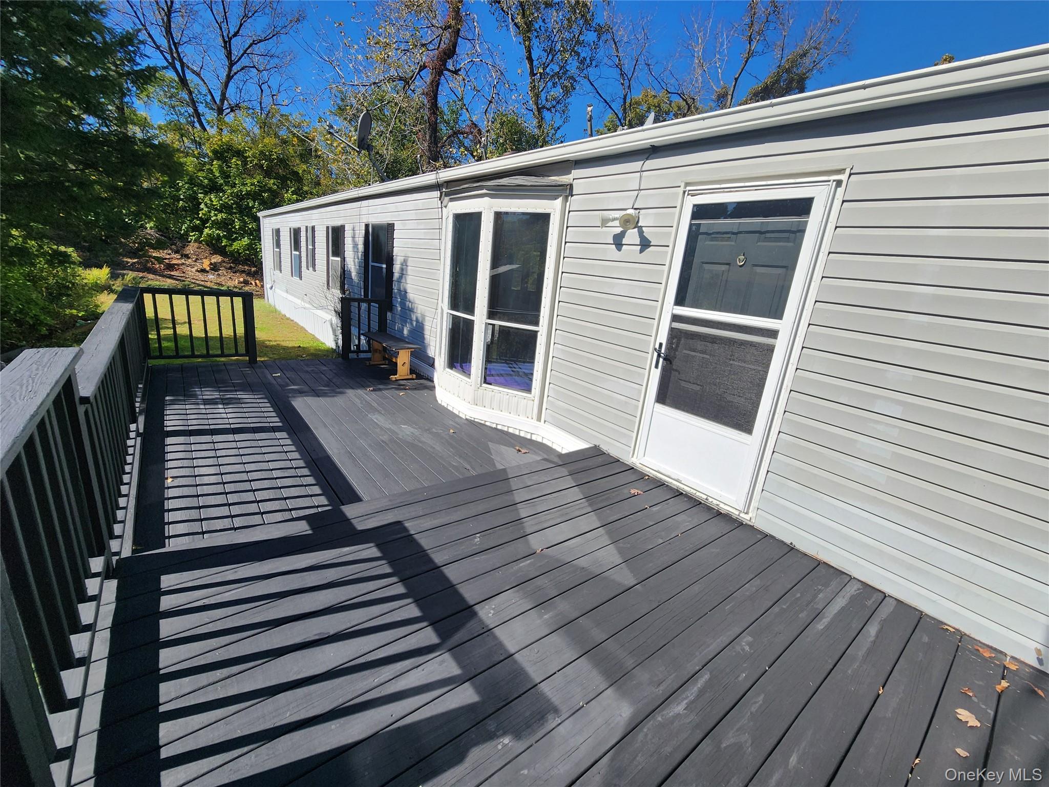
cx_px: 524
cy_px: 394
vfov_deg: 89.9
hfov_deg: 106.2
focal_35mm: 13
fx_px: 394
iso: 50
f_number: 2.2
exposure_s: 1/2099
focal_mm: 2.2
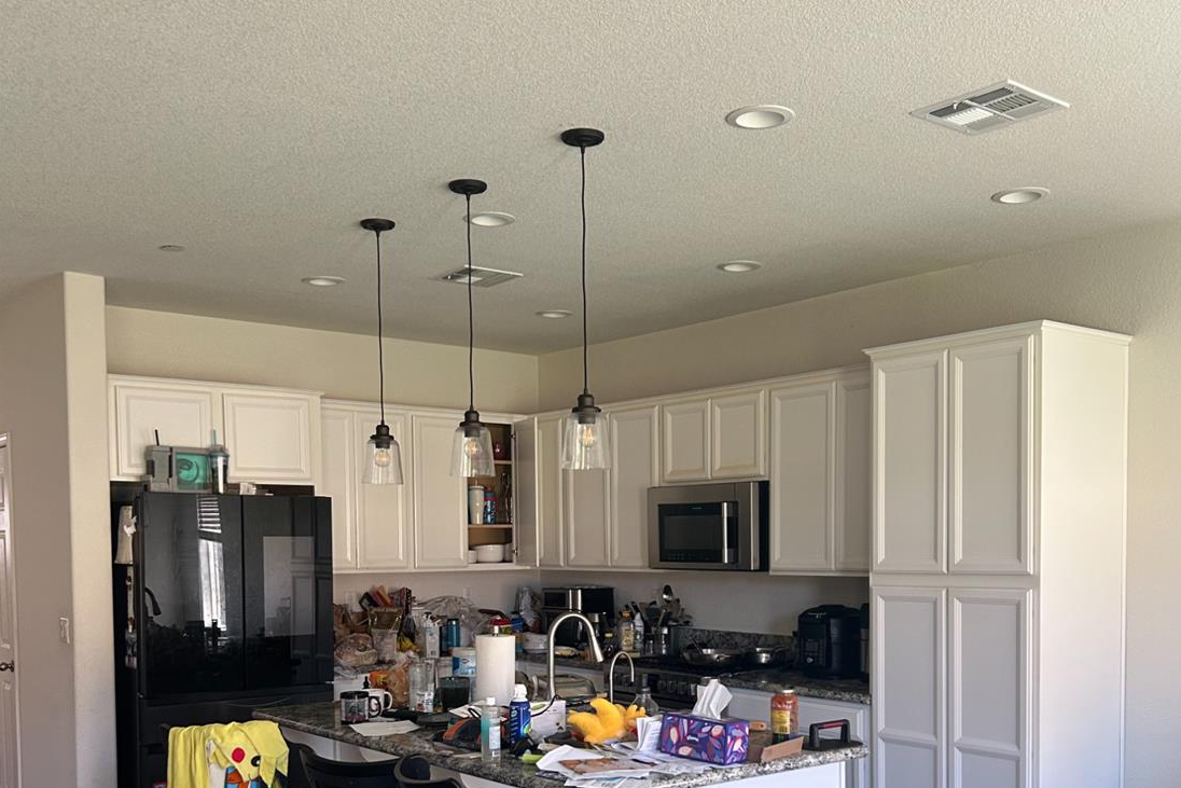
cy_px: 610
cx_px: 604
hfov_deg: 51.9
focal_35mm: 37
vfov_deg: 35.0
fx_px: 1214
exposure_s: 1/103
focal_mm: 5.7
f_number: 1.5
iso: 125
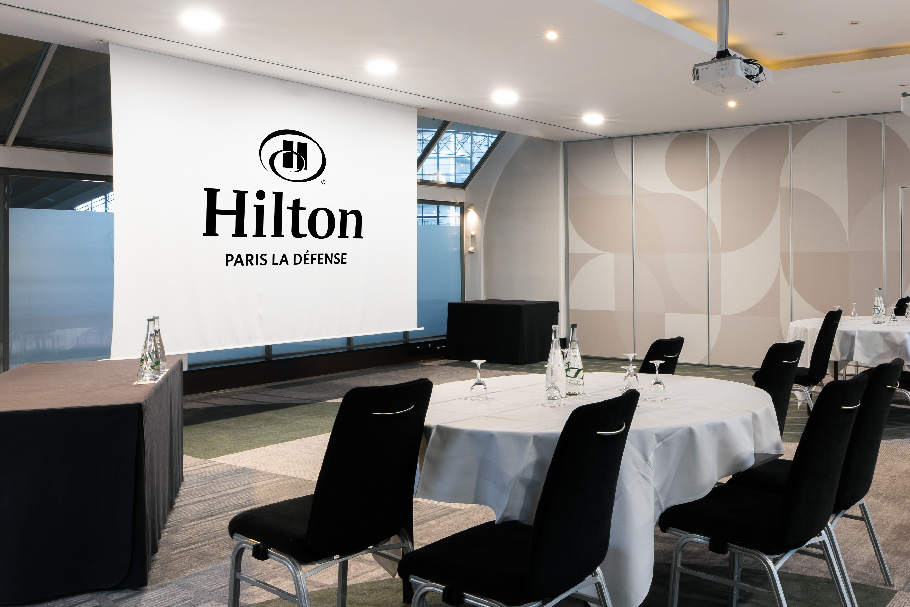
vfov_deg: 41.0
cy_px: 259
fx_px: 809
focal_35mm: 32
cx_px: 661
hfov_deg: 56.4
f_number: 14
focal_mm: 16
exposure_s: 3.2
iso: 64
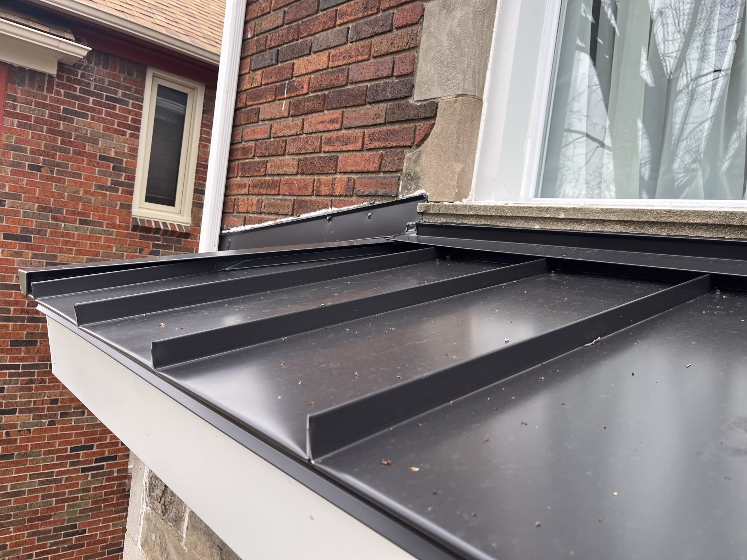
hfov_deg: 67.3
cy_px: 280
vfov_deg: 53.1
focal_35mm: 26
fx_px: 561
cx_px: 374
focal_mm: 5.1
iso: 50
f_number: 1.6
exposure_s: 1/331
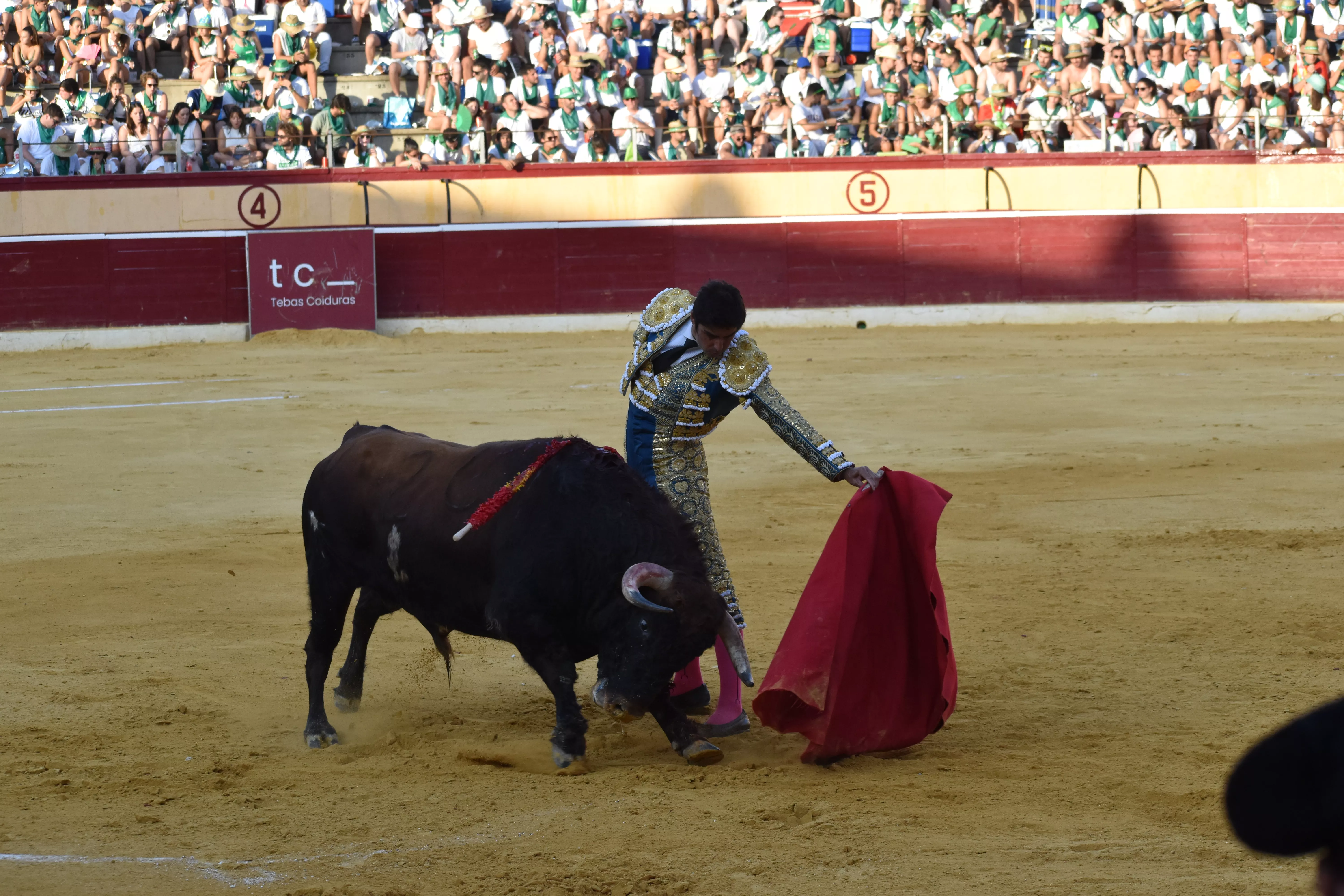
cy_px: 448
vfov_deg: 13.0
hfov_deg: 19.5
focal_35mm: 105
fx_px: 3920
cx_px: 672
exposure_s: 1/1000
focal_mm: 70
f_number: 8
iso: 800
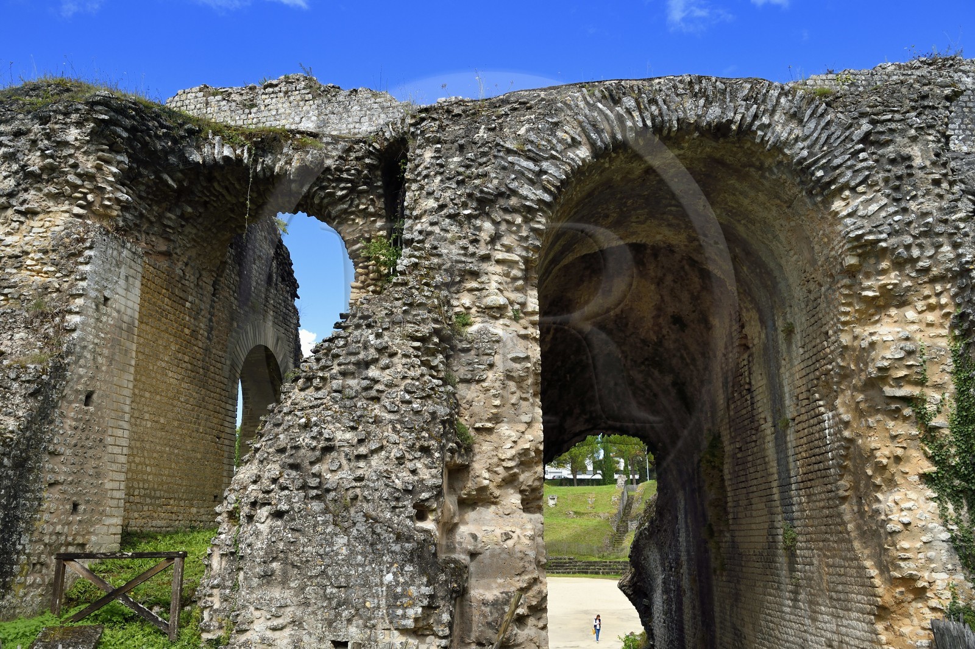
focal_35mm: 32
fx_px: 866
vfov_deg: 41.1
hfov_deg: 58.7
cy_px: 324
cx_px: 488
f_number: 10
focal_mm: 32
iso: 200
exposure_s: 1/250
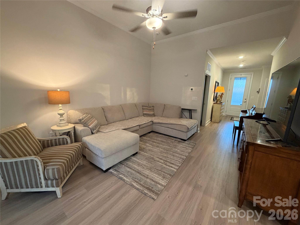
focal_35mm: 14
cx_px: 150
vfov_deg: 85.7
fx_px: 121
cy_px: 112
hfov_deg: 102.1
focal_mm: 2.22
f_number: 2.2
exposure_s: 1/60
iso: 400
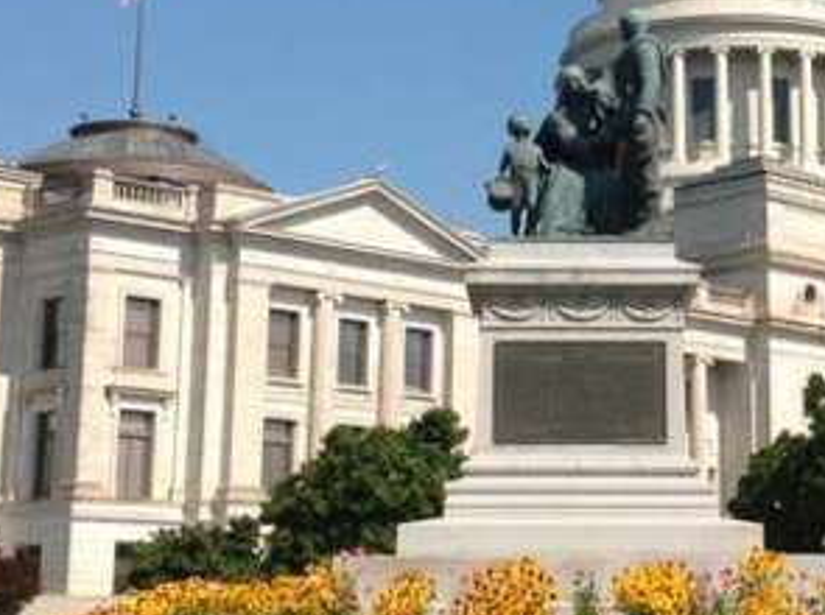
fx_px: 2260
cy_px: 173
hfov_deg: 20.4
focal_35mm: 95
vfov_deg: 15.5
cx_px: 674
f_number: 2.4
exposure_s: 1/2519
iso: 64
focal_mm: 4.28
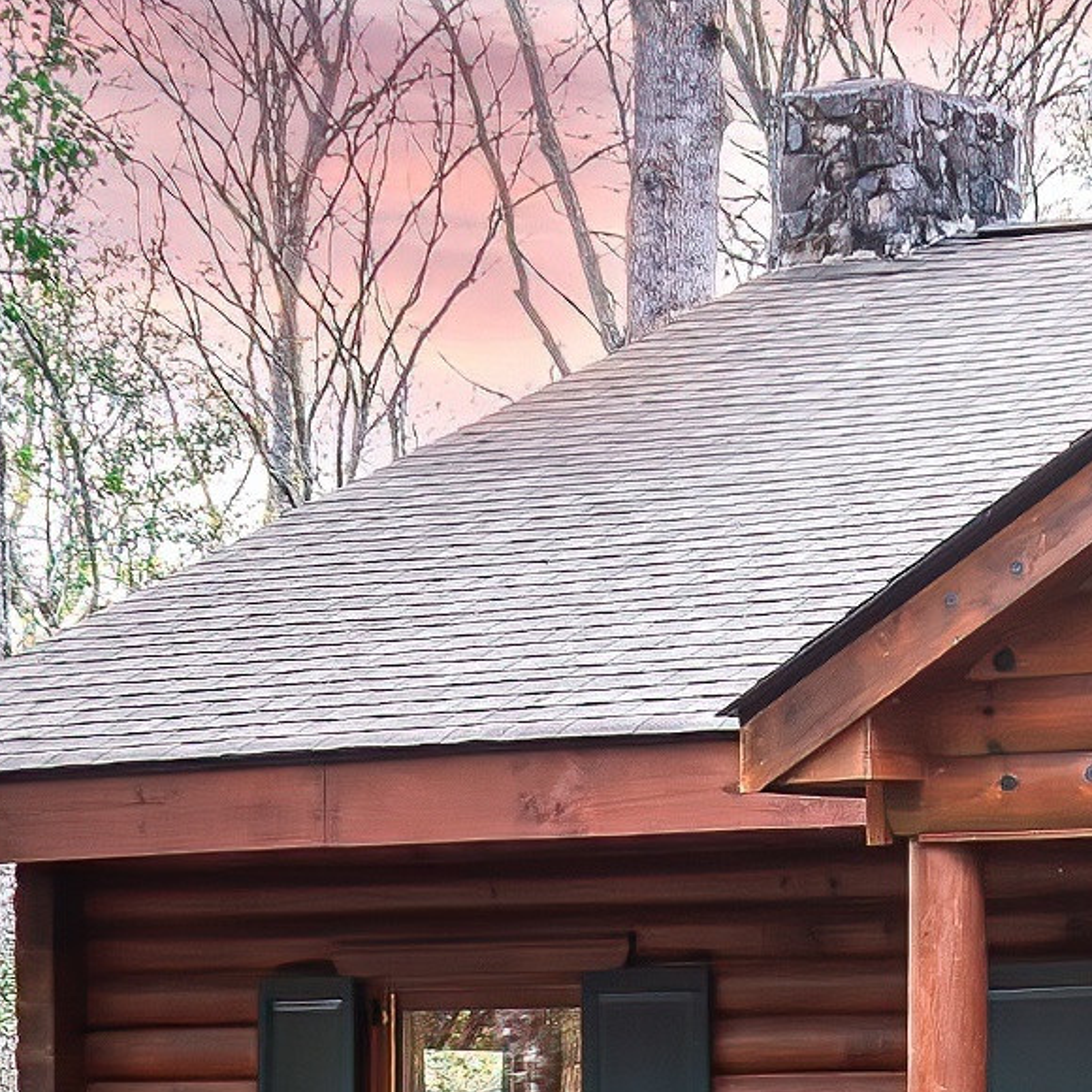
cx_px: 934
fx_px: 5175
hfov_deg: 12.0
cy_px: 1243
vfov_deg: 11.8
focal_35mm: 145
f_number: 7.1
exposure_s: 1/13
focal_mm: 22
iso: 100
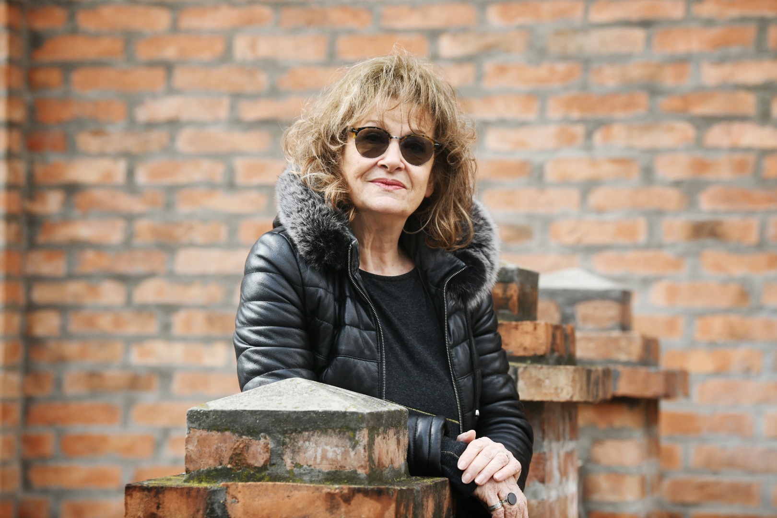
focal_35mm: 130
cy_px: 259
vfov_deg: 10.5
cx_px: 388
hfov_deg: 15.8
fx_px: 2806
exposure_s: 1/1250
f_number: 4.5
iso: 640
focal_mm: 130
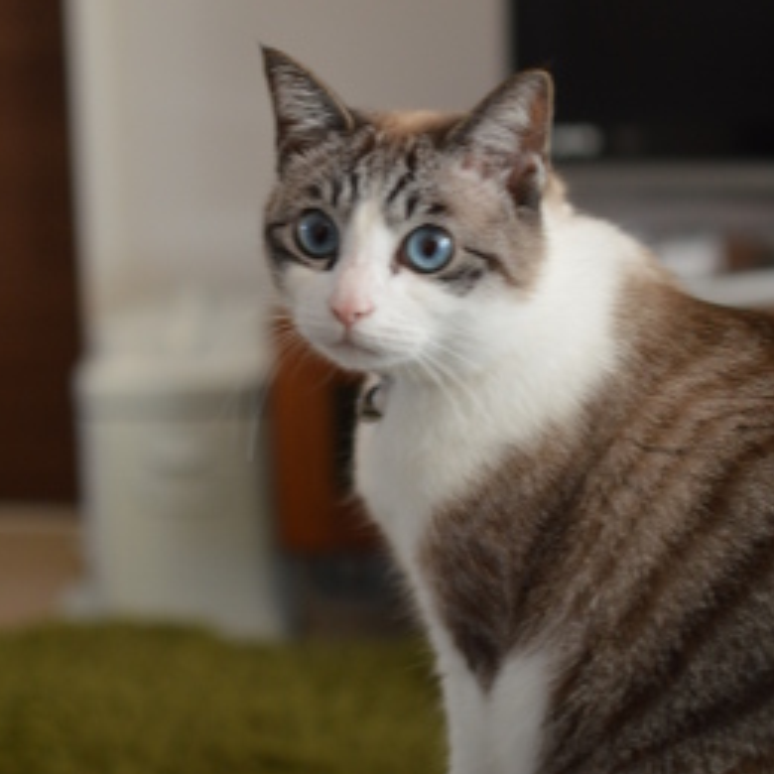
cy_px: 229
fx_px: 2171
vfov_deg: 20.1
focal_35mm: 86
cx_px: 375
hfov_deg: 20.2
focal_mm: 35
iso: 500
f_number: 1.8
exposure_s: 1/60
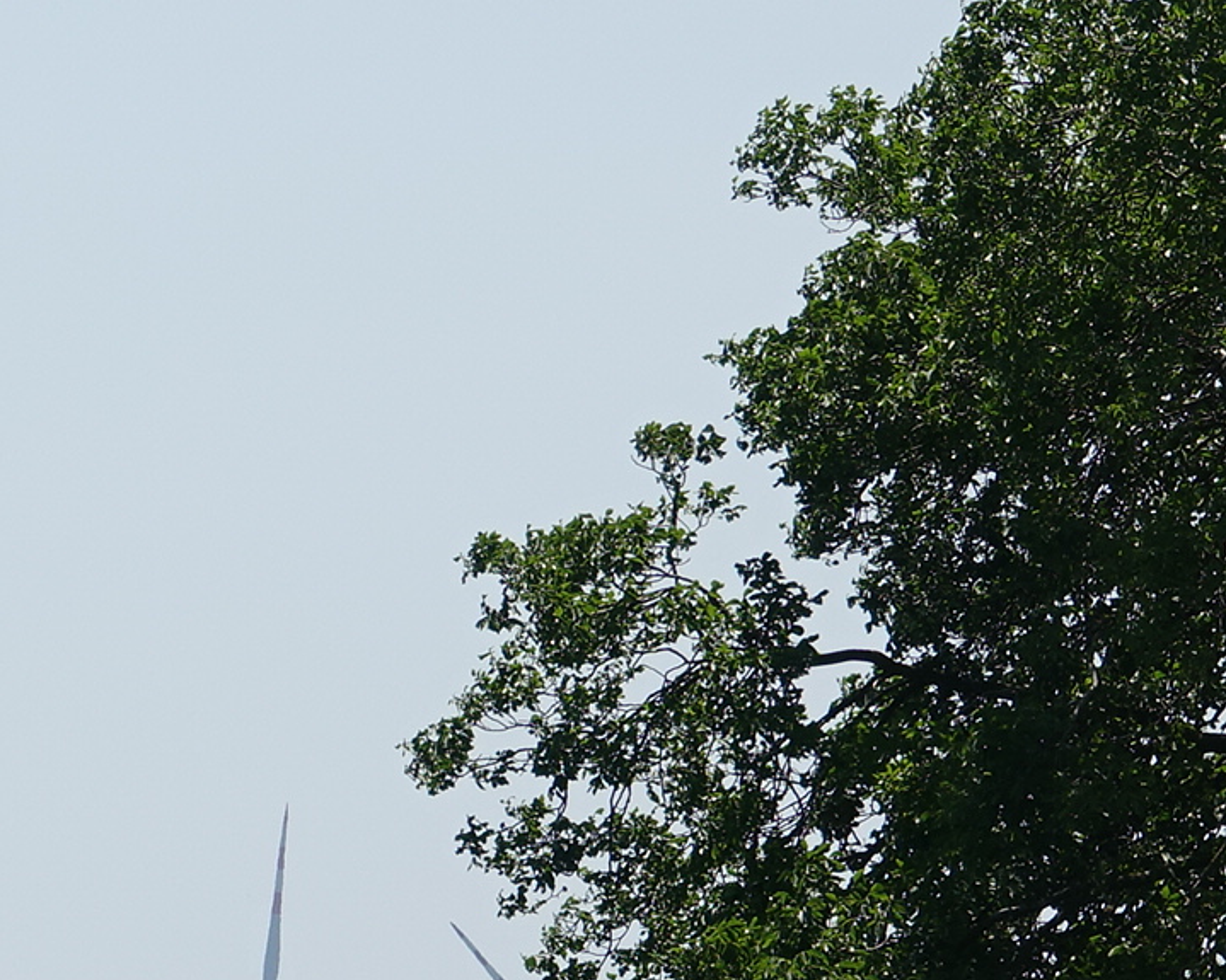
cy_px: 1323
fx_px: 18648
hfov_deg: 3.7
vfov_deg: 3.0
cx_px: -847
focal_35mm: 514
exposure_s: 1/1000
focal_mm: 52.82
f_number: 4.5
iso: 100
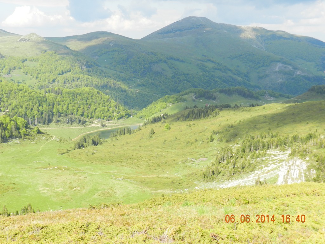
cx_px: 162
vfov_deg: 31.5
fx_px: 432
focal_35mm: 46
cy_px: 122
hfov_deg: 41.2
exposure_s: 1/640
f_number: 4.2
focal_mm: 8.1
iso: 160
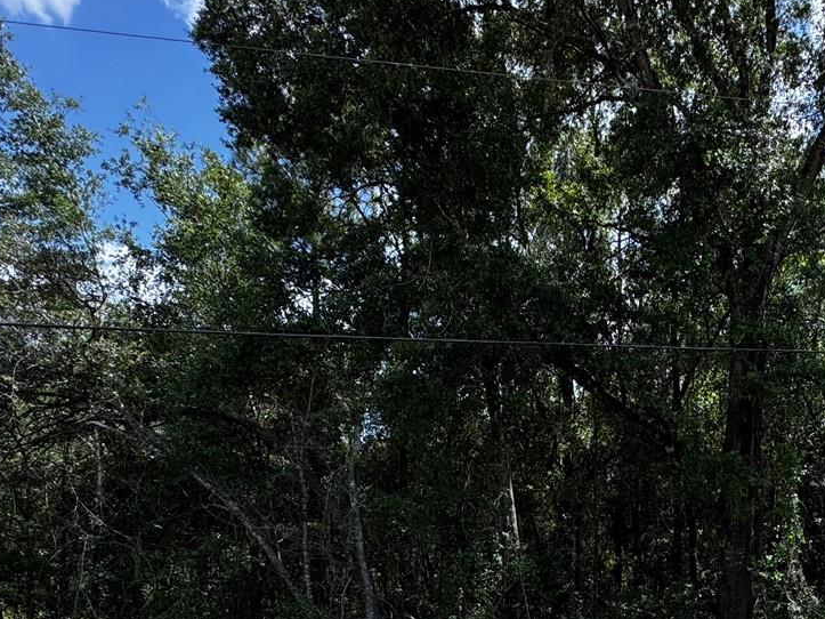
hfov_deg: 55.0
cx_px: 639
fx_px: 739
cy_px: 598
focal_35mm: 31
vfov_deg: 40.6
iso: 40
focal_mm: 2.22
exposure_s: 1/600
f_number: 2.2
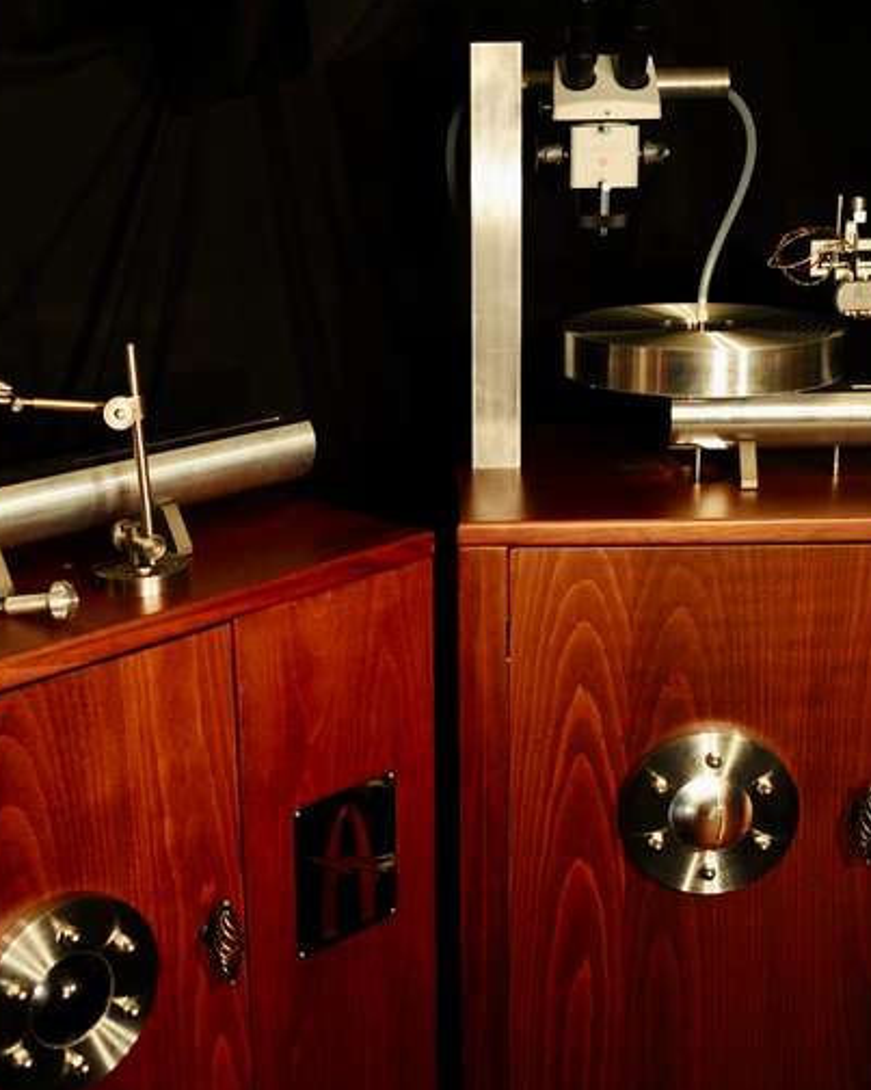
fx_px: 1612
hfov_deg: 30.2
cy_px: 544
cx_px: 383
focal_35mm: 50
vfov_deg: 37.3
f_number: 2.8
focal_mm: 35
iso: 400
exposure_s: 1/13
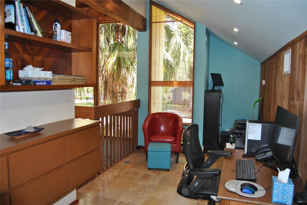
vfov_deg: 48.0
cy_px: 102
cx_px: 154
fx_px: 230
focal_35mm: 27
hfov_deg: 67.3
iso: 200
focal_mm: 18
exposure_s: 1/60
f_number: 3.5
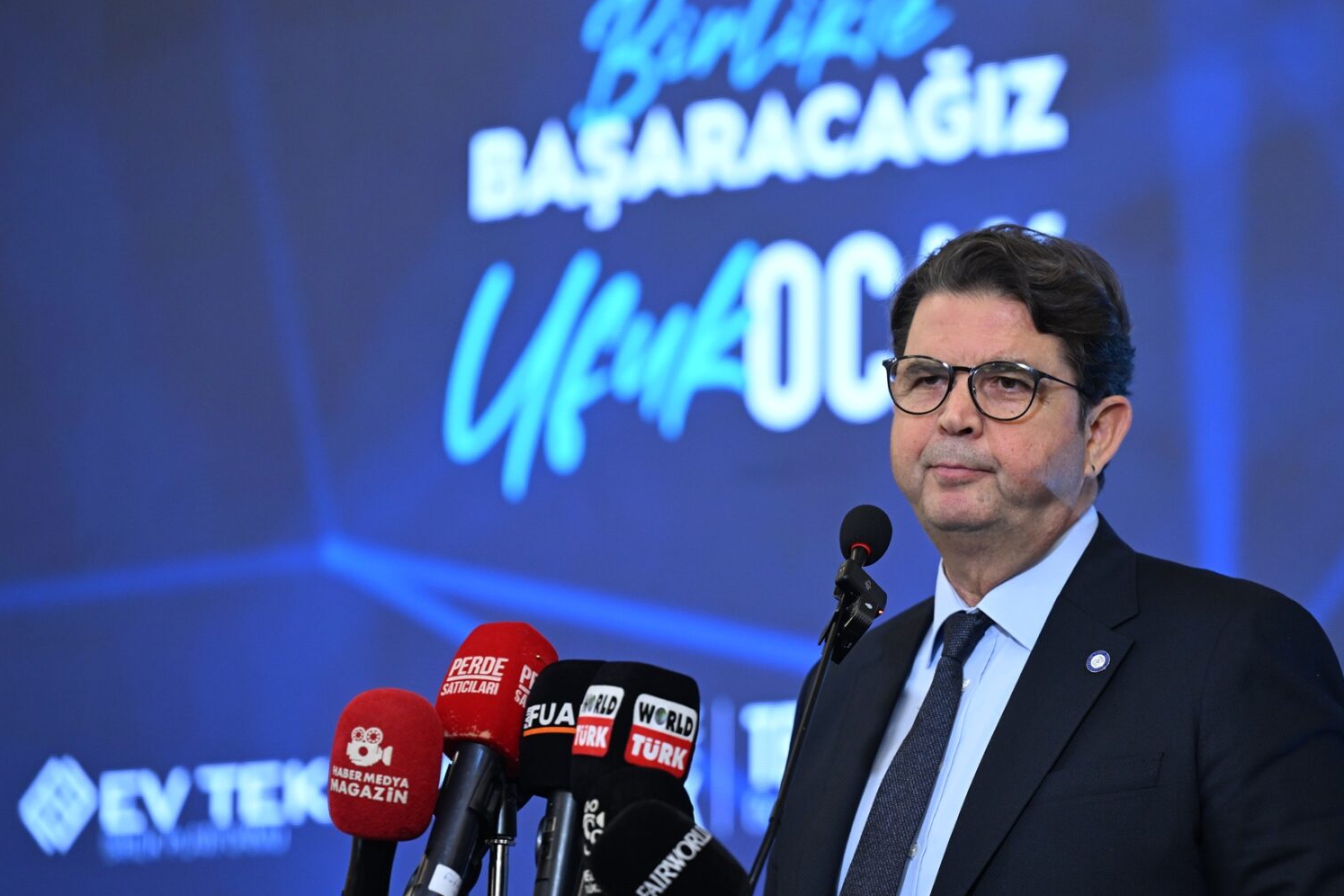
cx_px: 861
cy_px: 501
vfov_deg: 7.4
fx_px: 6906
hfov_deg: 11.1
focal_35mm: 185
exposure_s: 1/100
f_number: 2.8
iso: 1000
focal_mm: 135
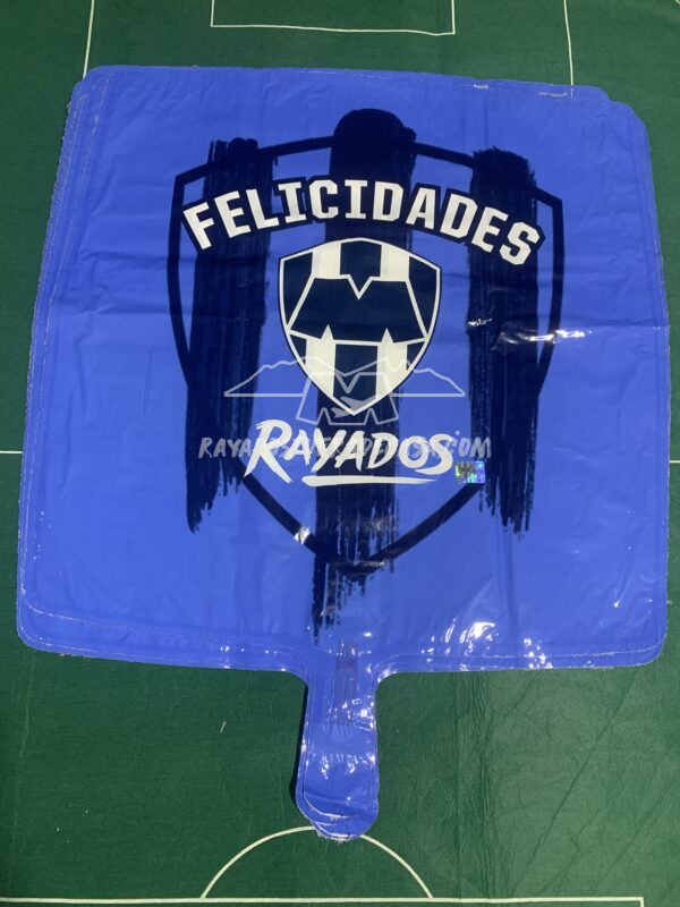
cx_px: 340
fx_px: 681
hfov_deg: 53.1
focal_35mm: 26
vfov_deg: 67.3
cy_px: 454
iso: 400
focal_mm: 4.25
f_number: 1.8
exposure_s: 1/40
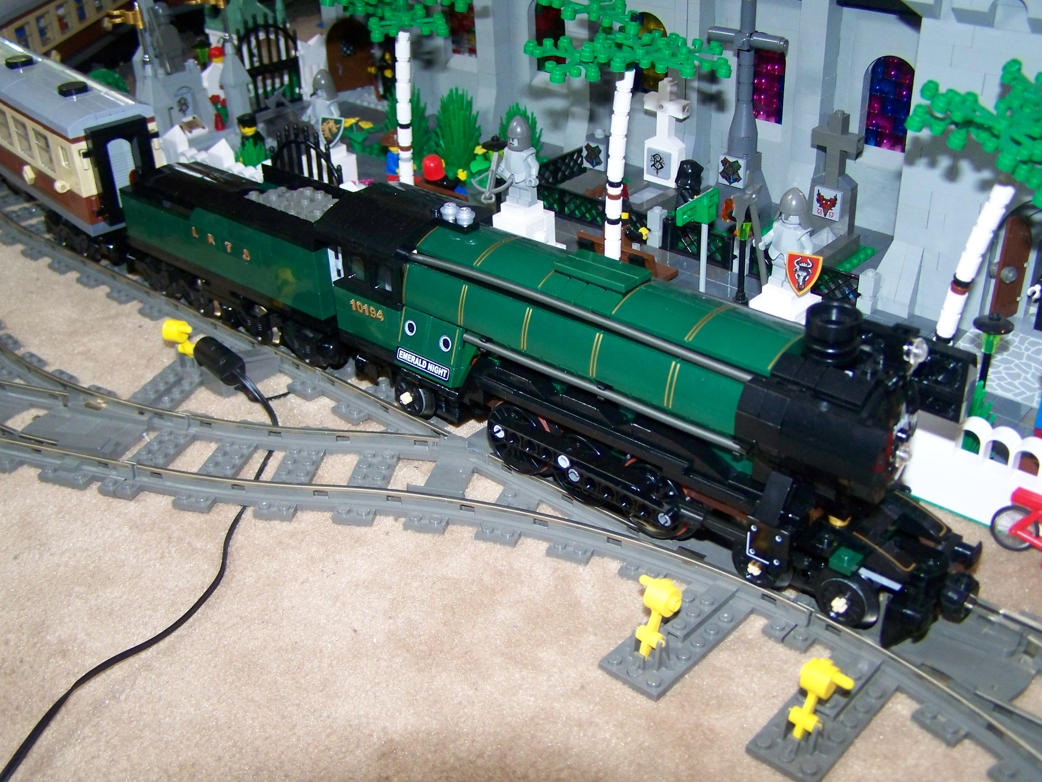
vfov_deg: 36.8
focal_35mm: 39
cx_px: 517
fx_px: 1174
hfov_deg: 47.9
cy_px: 396
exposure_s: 1/30
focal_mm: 6.3
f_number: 2.8
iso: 200
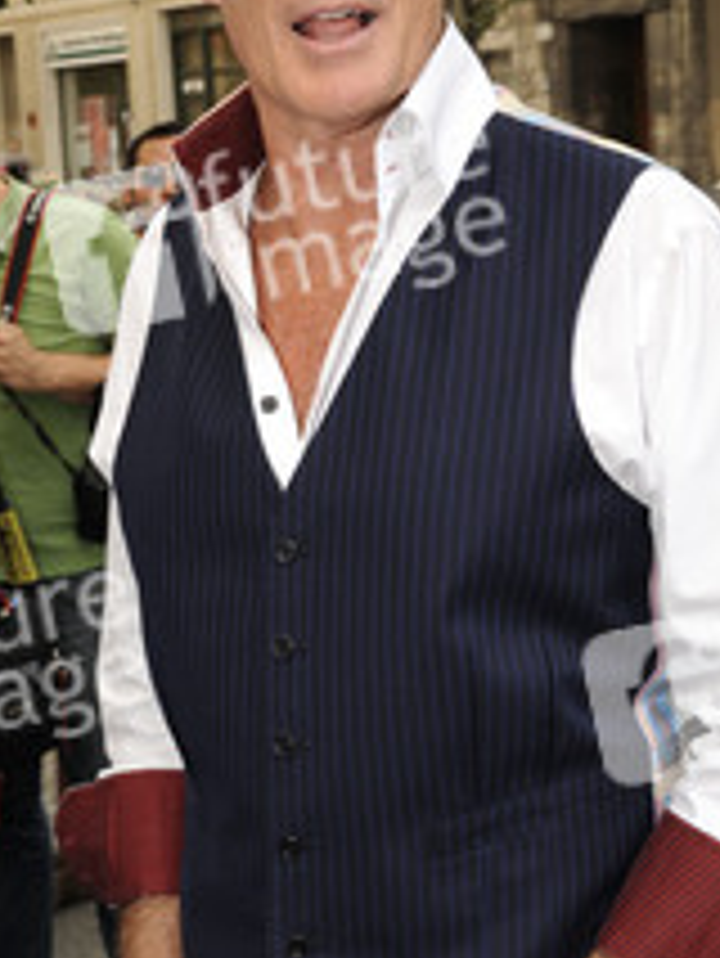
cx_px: 405
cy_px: 454
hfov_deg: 18.2
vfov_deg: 24.1
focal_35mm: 81
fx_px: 2244
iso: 320
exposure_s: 1/250
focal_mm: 45
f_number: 9
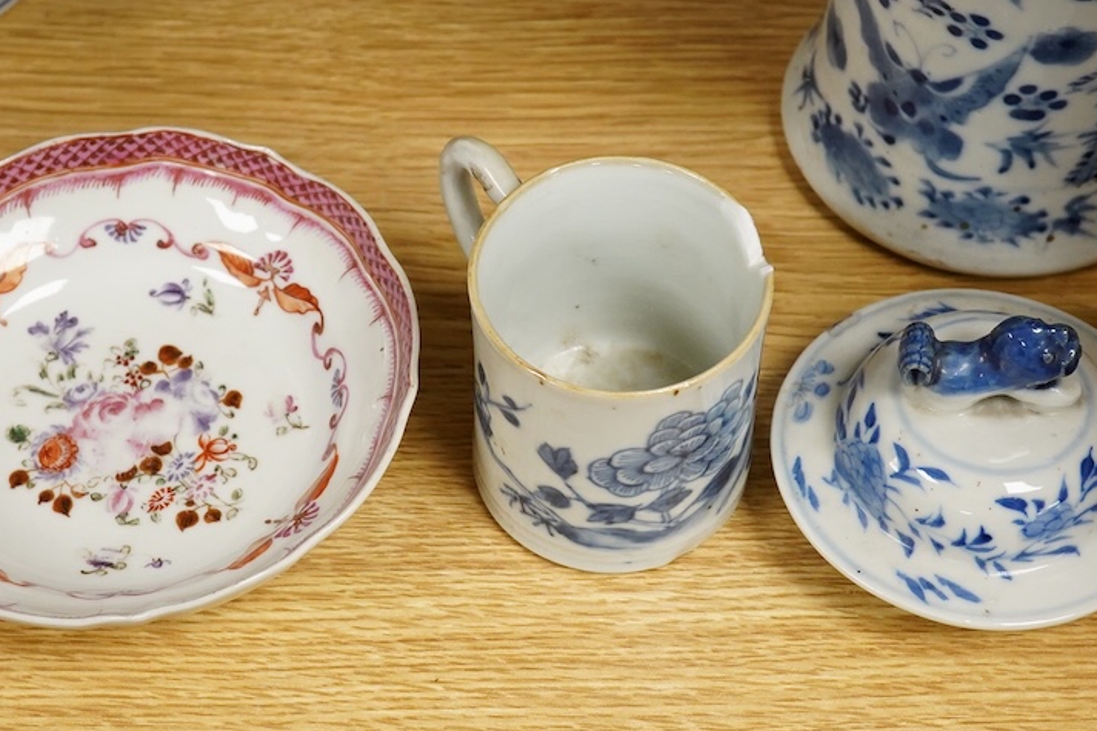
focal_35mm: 71
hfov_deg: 28.4
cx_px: 493
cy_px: 400
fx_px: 2163
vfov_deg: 19.2
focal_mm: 30
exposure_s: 1/160
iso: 2500
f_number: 10
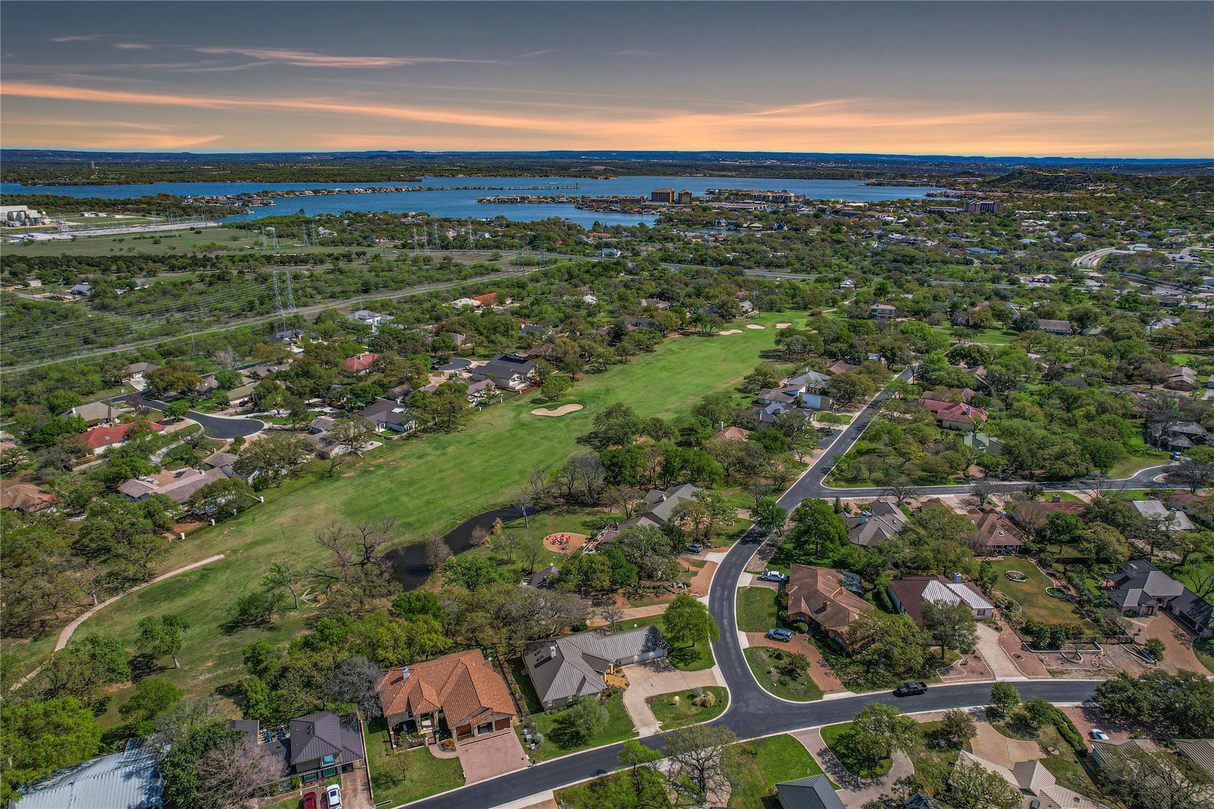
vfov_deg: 57.2
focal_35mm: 22
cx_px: 607
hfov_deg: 78.6
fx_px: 742
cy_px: 404
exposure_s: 1/4000
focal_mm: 8.38
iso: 130
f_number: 2.8
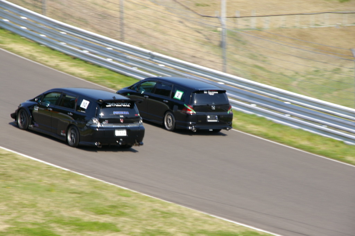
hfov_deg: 9.6
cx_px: 178
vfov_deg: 6.4
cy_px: 118
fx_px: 2114
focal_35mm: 214
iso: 200
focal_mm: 143
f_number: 13
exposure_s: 1/125
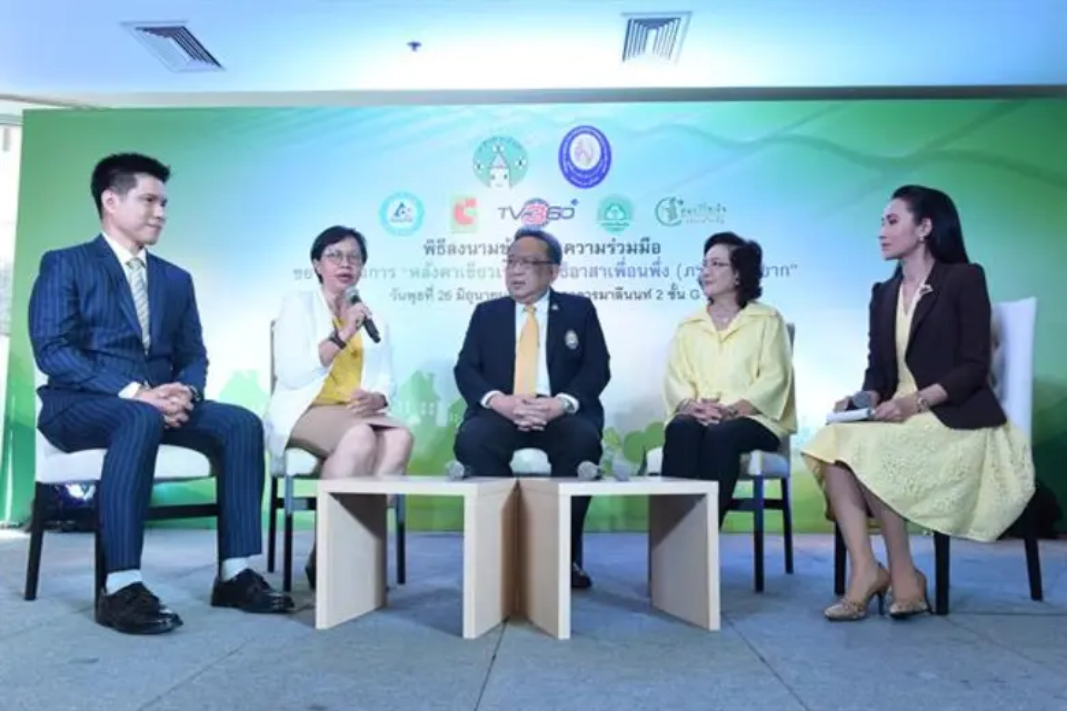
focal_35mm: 32
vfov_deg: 41.1
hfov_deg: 58.7
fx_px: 948
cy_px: 356
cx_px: 534
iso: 1250
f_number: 9
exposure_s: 1/80
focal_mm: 32
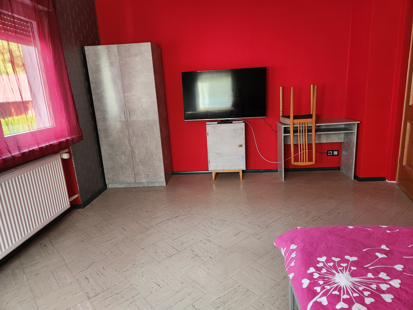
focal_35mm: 23
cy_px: 155
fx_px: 274
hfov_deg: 73.9
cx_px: 206
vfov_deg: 58.9
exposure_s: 1/100
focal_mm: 5.4
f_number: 1.8
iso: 320
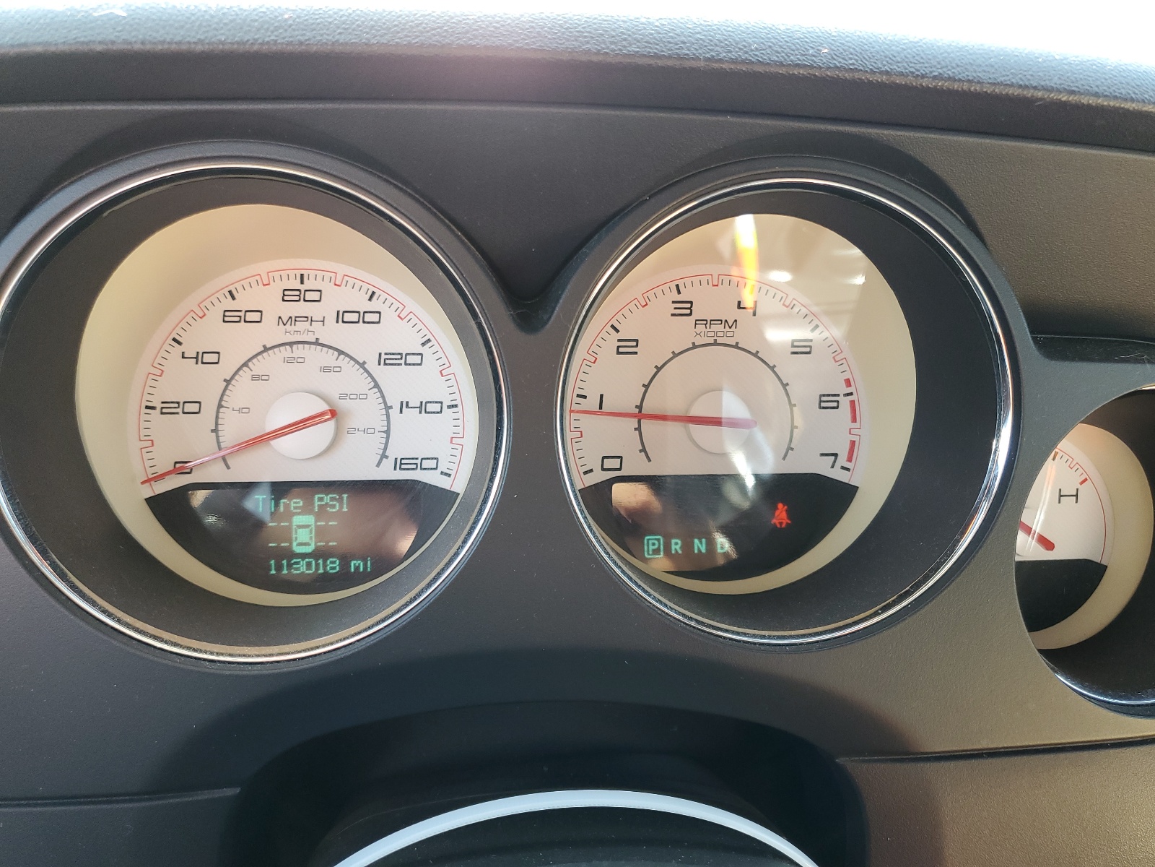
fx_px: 868
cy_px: 434
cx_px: 578
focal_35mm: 26
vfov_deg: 53.1
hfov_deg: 67.3
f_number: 1.5
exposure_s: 1/120
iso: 84
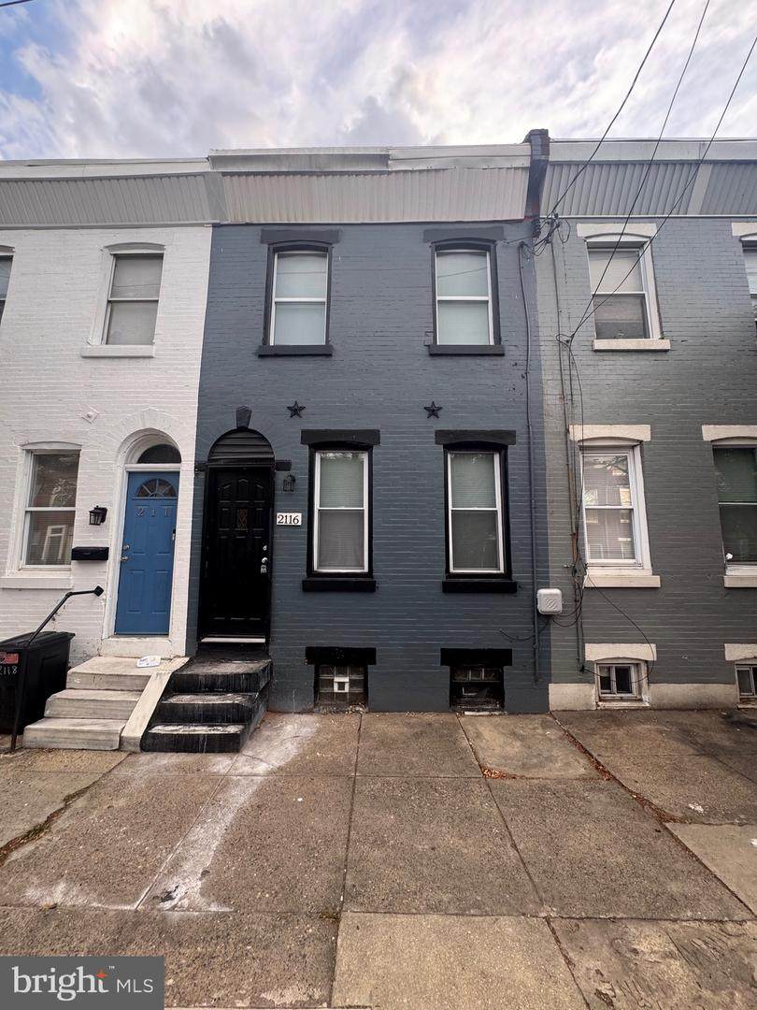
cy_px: 505
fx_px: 408
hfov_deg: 85.7
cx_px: 378
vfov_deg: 102.1
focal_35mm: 14
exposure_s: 1/99
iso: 64
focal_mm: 2.22
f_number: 2.2
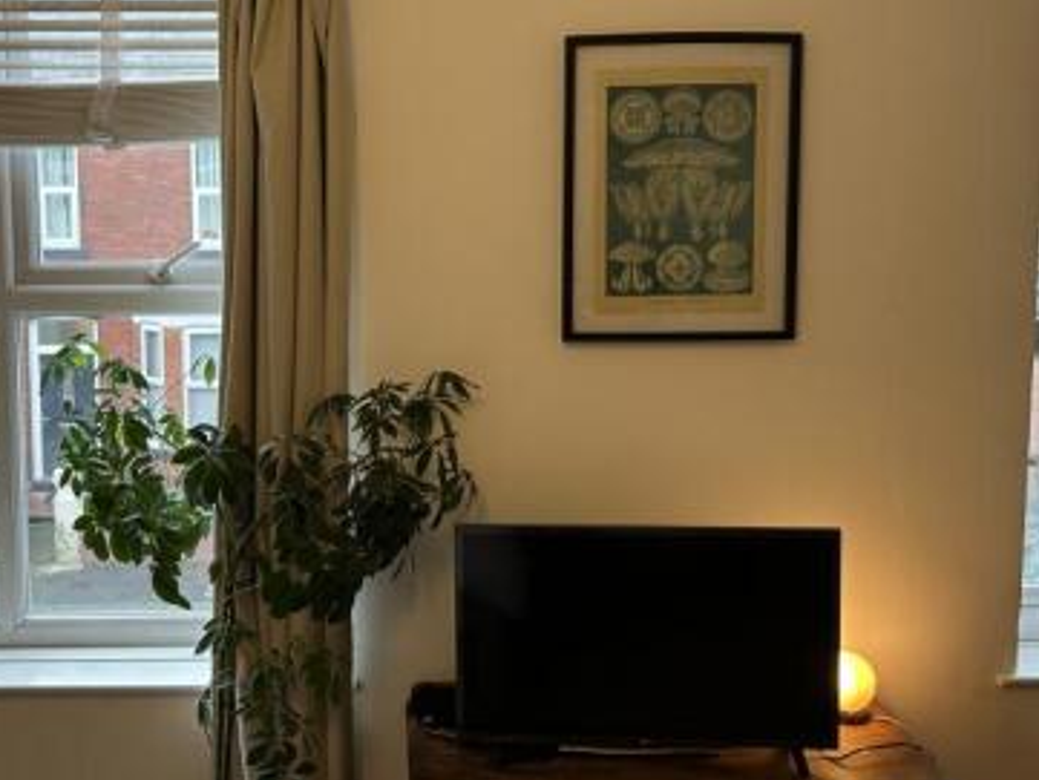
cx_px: 407
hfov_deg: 44.5
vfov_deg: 34.2
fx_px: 1261
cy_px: 304
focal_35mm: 42
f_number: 1.5
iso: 100
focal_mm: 5.7
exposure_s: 1/50
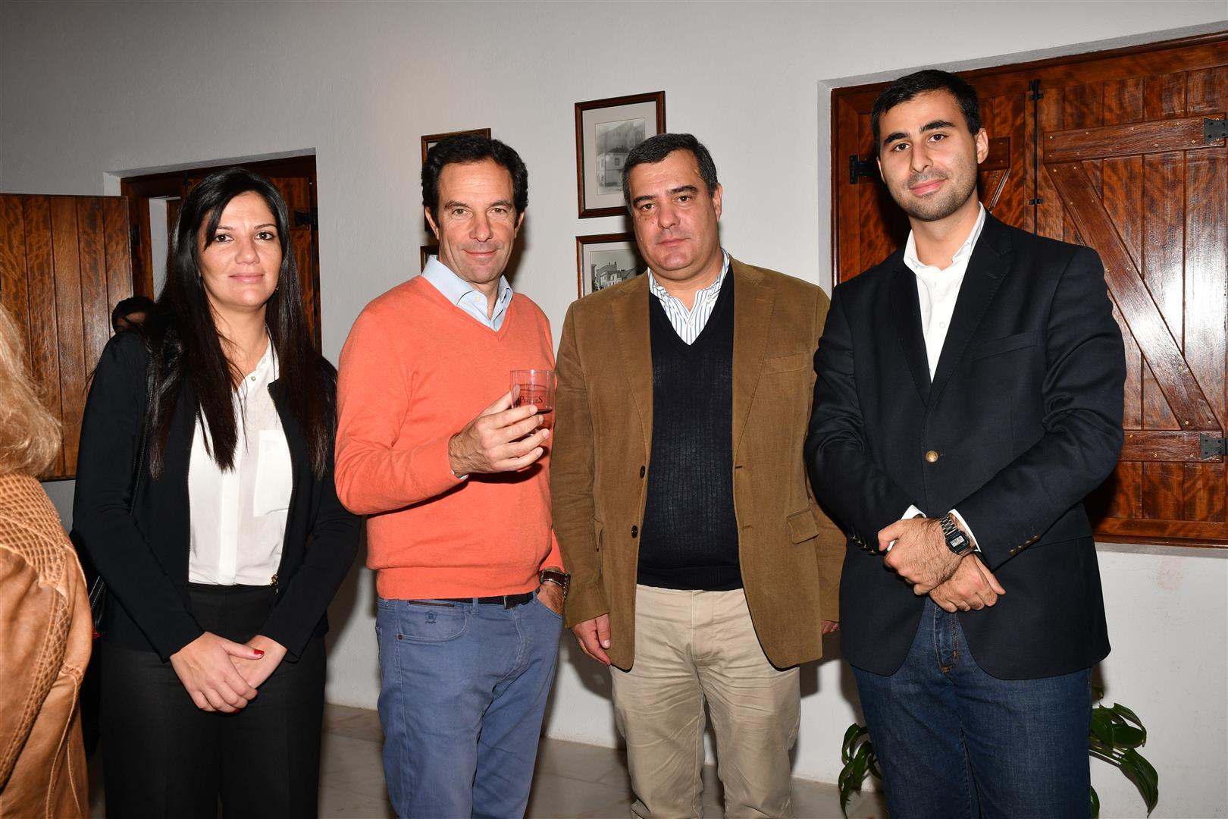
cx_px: 614
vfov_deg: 36.9
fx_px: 1228
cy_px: 410
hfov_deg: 53.1
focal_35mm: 36
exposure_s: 1/160
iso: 320
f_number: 8
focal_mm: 24
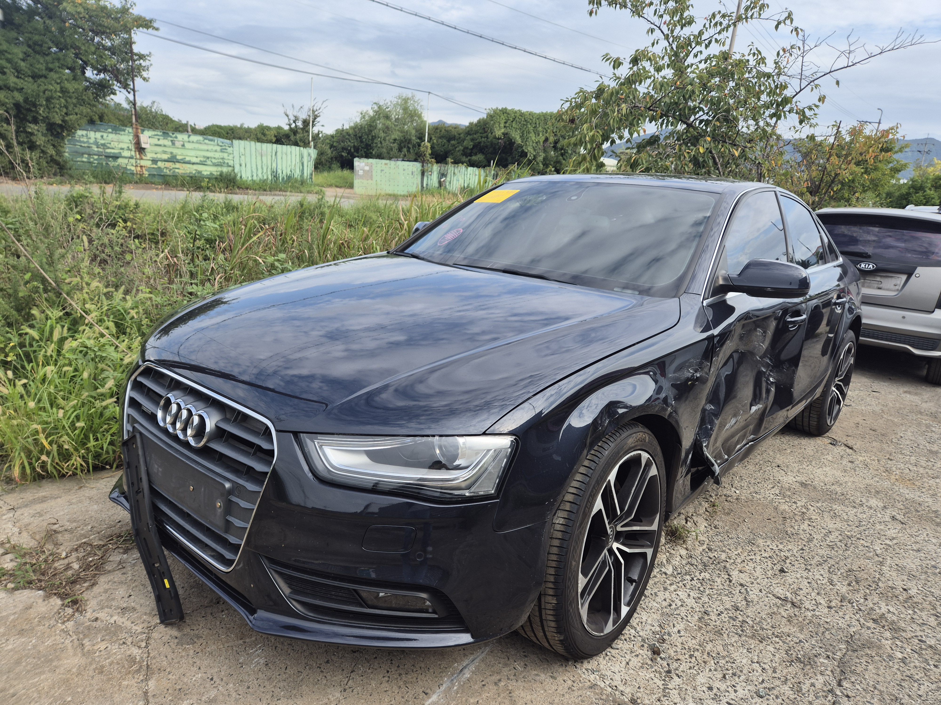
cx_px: 470
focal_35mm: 23
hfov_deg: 73.9
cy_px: 352
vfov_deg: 58.9
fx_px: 625
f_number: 1.8
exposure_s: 1/910
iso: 25
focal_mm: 5.4
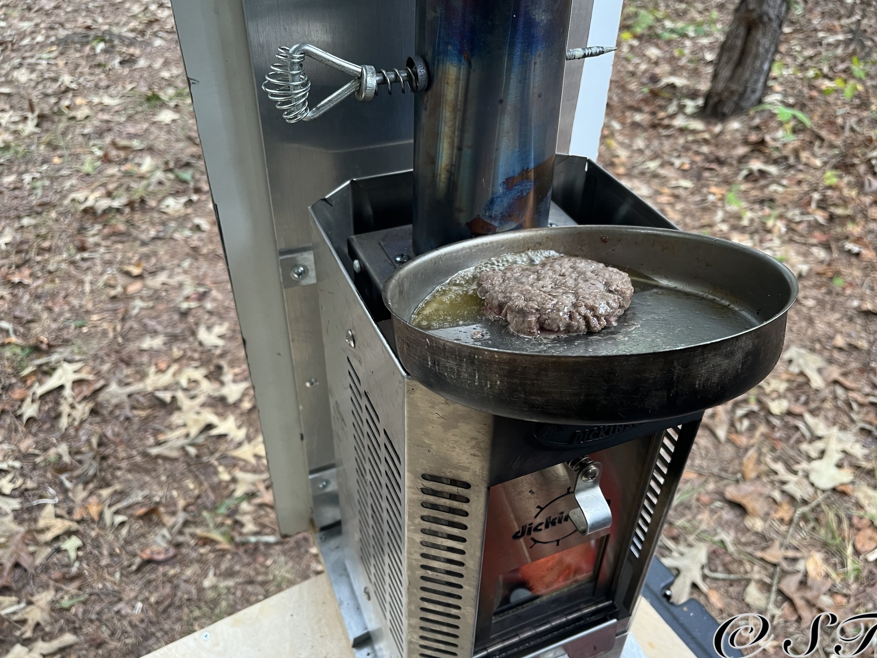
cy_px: 327
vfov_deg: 49.7
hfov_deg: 63.4
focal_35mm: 28
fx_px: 709
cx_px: 455
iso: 125
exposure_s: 1/64
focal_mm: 5.1
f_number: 1.6
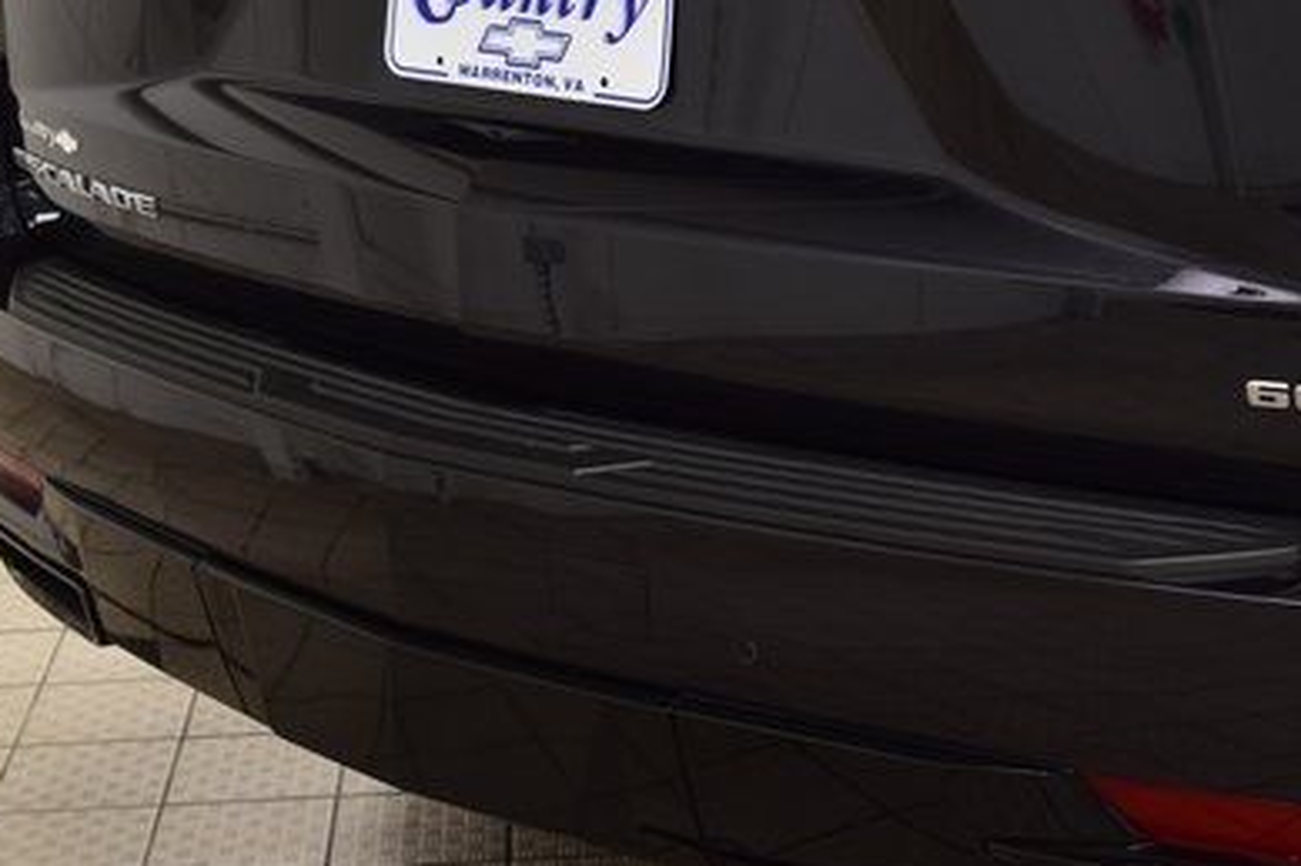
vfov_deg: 17.2
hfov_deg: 25.5
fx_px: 2854
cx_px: 886
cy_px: 259
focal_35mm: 79
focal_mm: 32
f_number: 6.3
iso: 640
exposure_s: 1/15
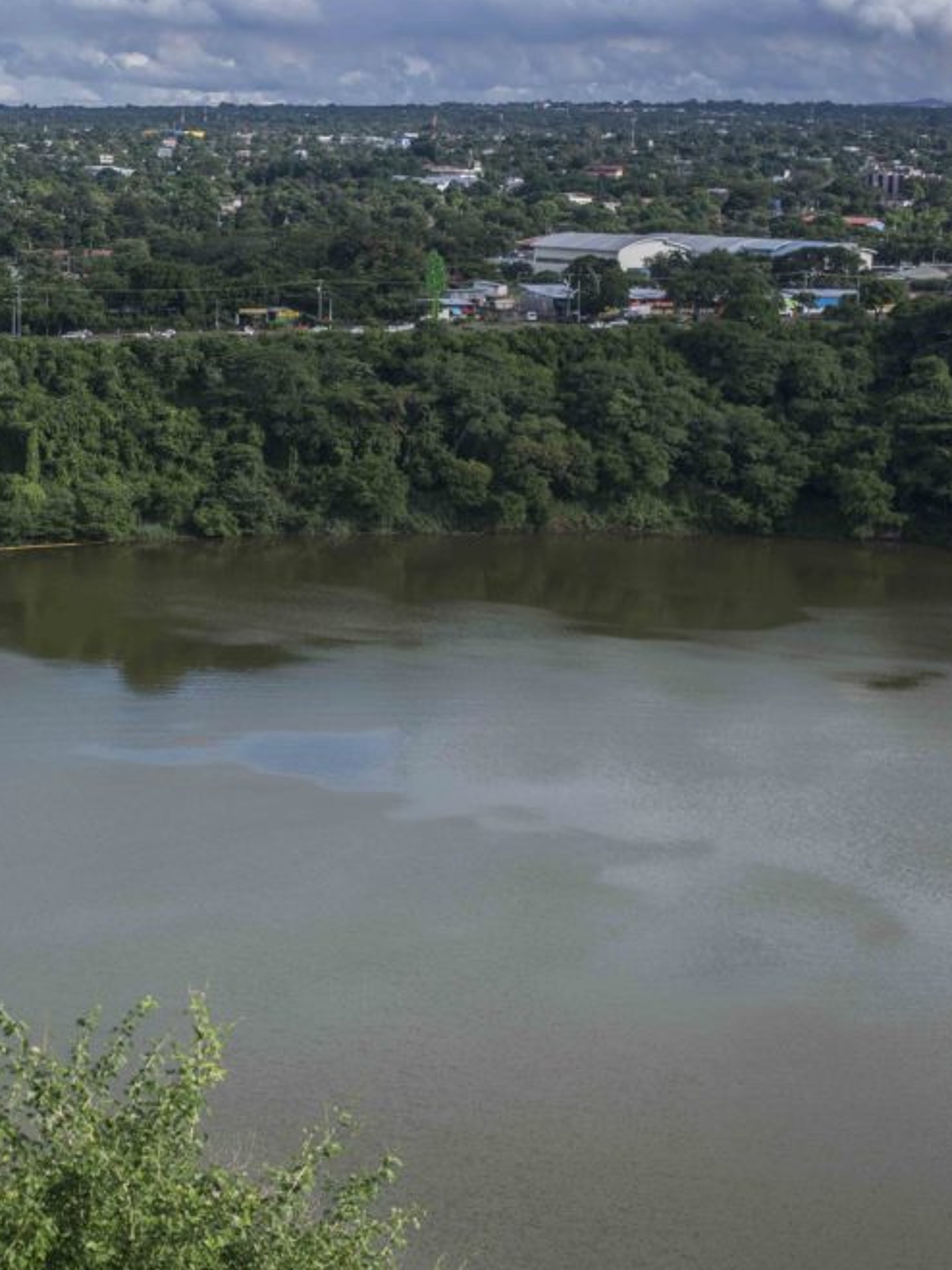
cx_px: 29
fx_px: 2678
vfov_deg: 26.7
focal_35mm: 73
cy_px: 634
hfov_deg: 19.6
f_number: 5.6
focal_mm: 50
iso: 50
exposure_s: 1/250
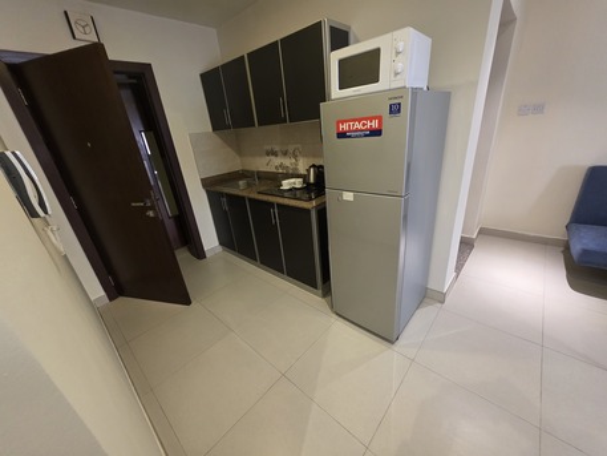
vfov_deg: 89.9
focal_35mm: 13
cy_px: 228
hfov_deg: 106.2
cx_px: 304
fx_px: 228
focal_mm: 2.2
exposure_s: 1/50
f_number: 1.9
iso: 400
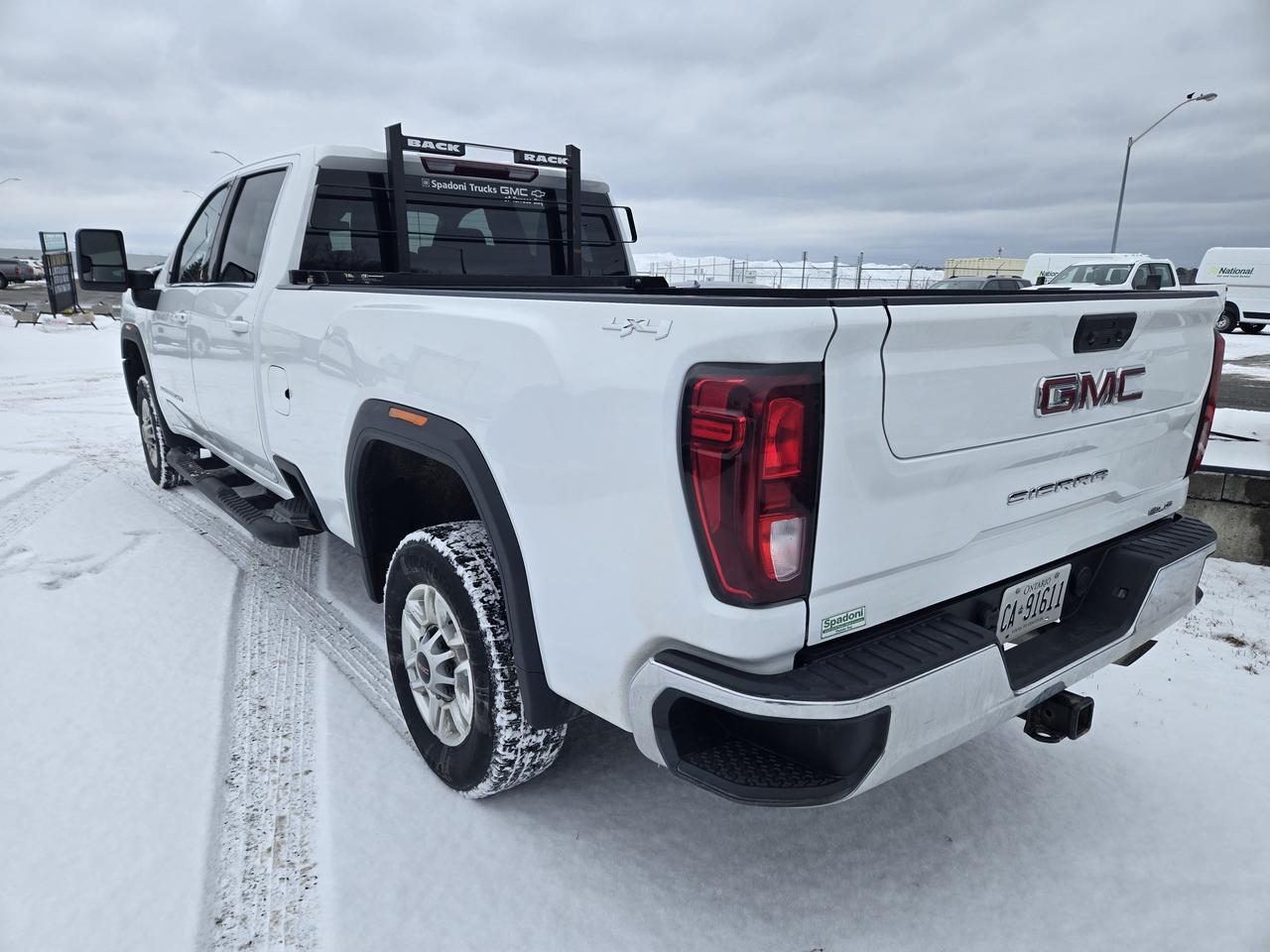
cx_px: 635
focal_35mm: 23
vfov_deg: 58.9
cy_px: 476
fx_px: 844
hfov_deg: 73.9
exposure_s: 1/2430
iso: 25
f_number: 1.8
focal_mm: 5.4
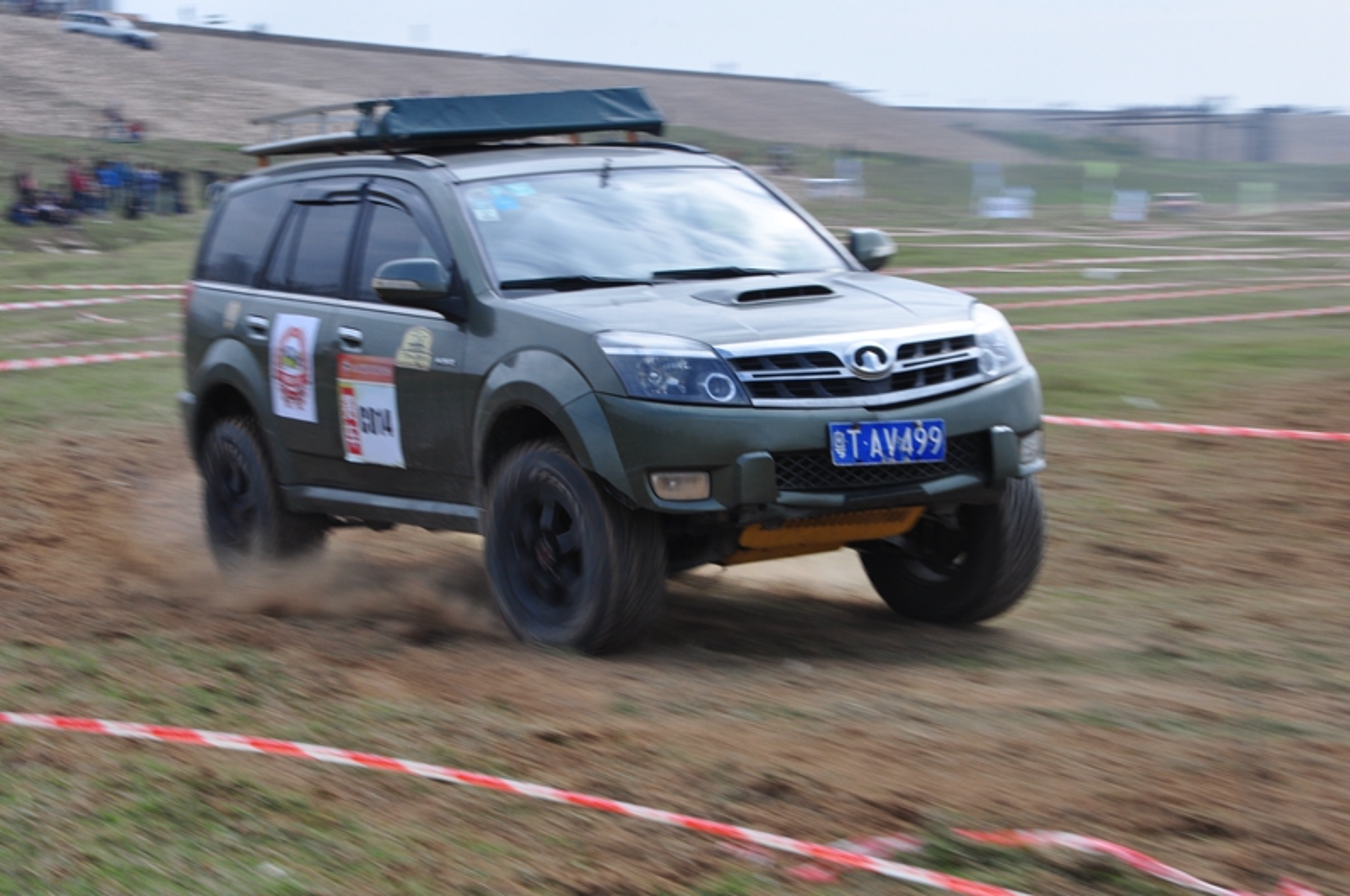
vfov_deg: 13.8
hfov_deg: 20.6
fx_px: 3707
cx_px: 675
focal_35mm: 99
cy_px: 448
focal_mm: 66
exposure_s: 1/60
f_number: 18
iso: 250
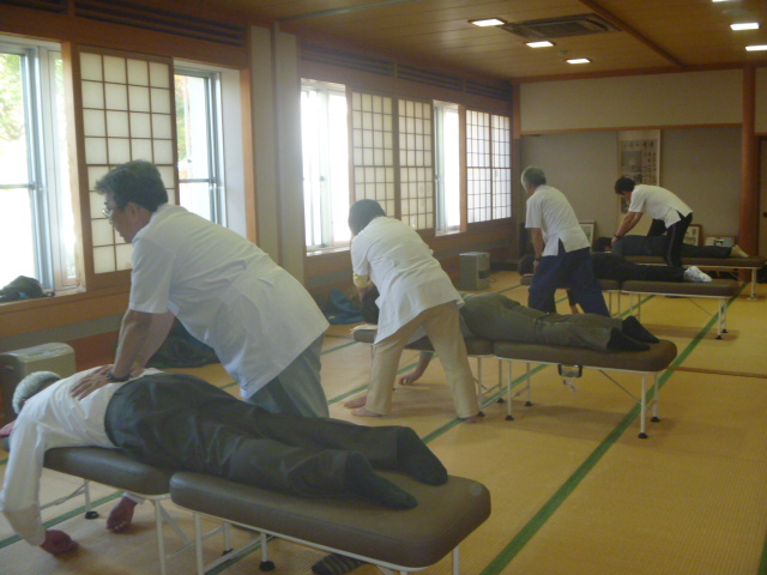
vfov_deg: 40.7
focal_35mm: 35
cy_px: 288
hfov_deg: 52.6
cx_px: 384
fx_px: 776
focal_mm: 6.3
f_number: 3.5
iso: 320
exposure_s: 1/30
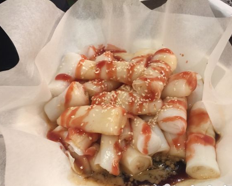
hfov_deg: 51.5
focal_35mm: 35
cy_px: 107
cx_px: 119
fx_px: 240
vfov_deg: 42.1
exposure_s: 1/17
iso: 100
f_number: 2.2
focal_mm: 4.15
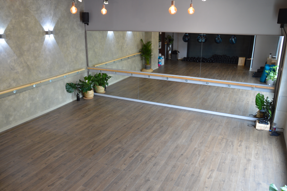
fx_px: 223
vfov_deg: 46.4
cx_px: 140
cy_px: 97
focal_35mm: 28
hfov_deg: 65.5
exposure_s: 1/25
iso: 400
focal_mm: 18
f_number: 3.5
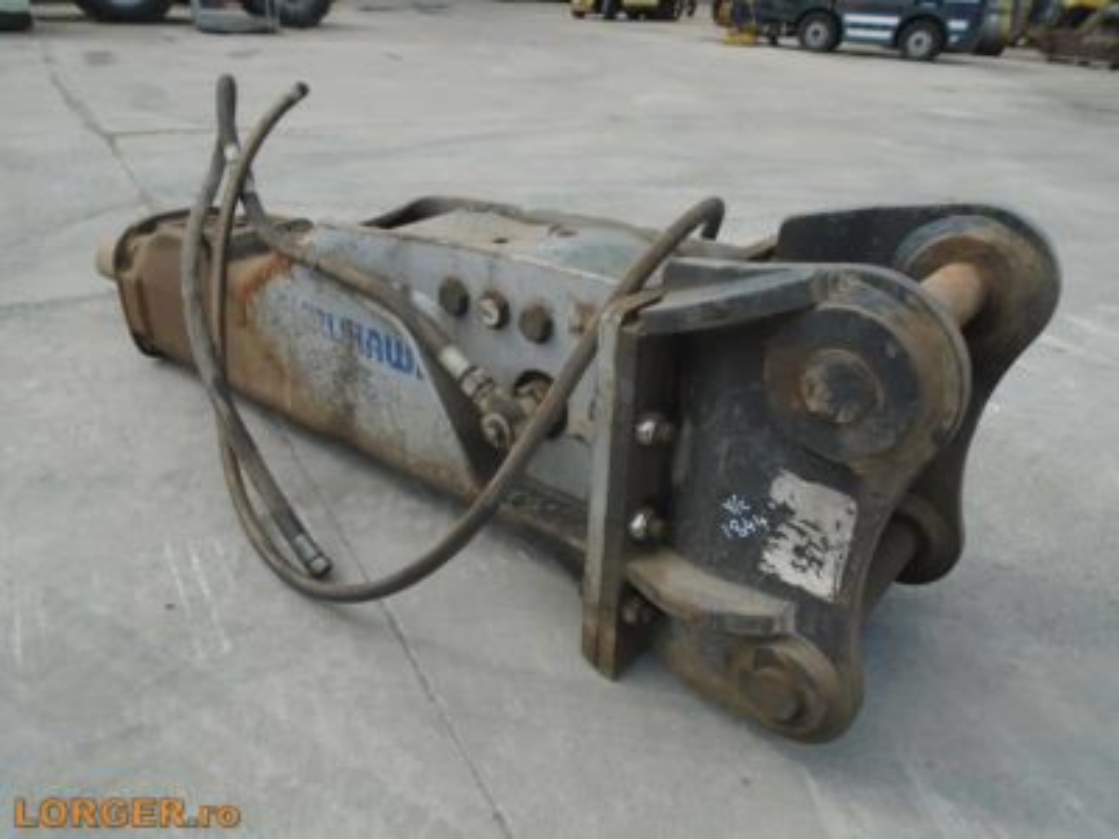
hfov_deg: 67.3
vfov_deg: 53.1
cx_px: 560
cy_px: 420
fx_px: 840
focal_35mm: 26
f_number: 3.2
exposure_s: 1/800
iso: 100
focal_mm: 4.6
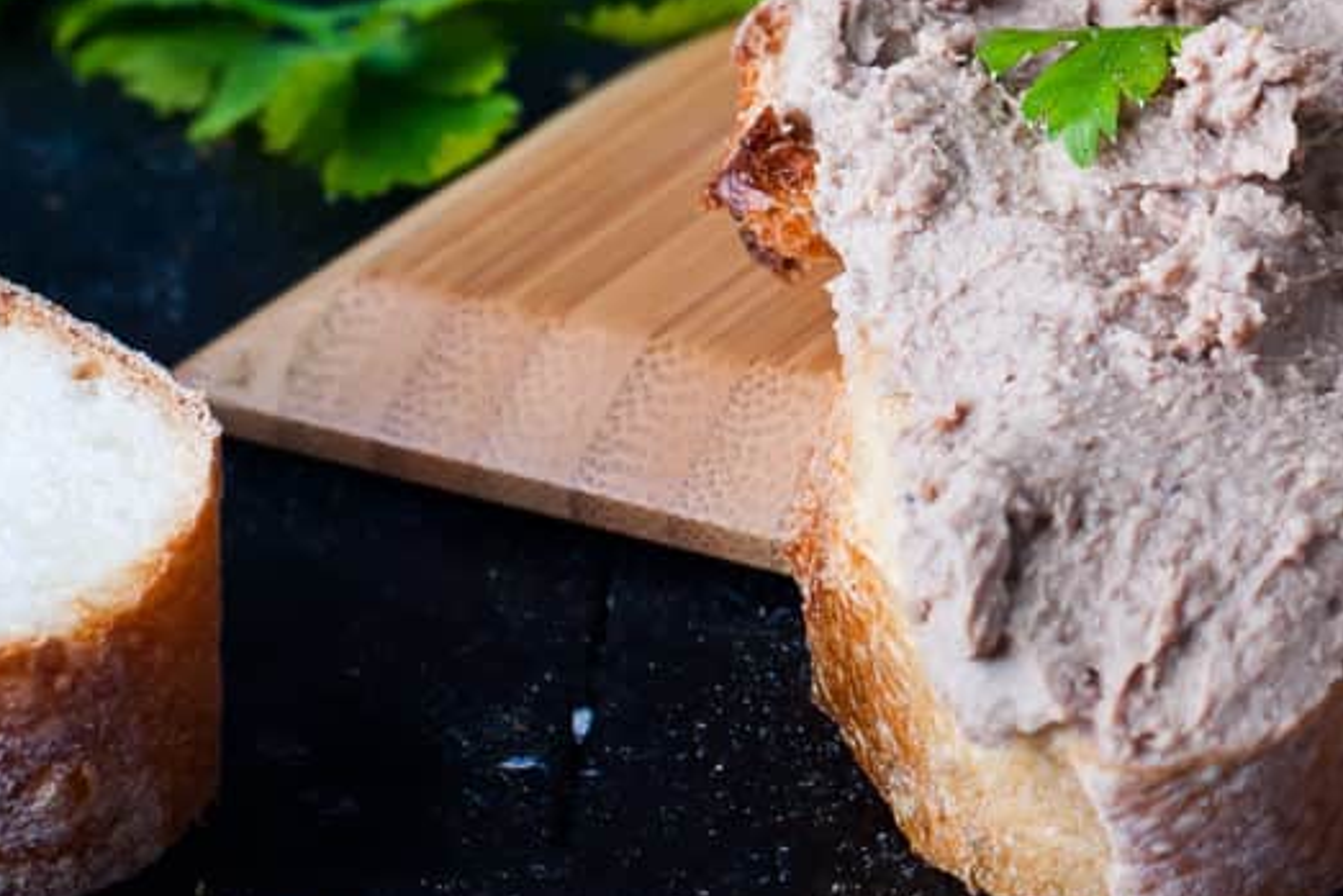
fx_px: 8545
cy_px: -294
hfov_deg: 8.8
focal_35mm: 229
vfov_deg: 6.0
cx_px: 1962
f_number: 6.7
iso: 100
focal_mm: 50
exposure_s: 1/125
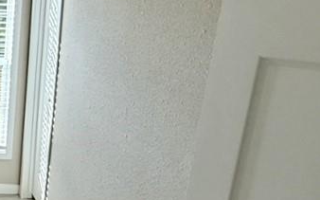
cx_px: -48
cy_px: 121
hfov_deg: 36.2
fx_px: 392
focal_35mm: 45
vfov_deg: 28.5
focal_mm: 2.22
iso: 100
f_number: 2.2
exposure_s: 1/142
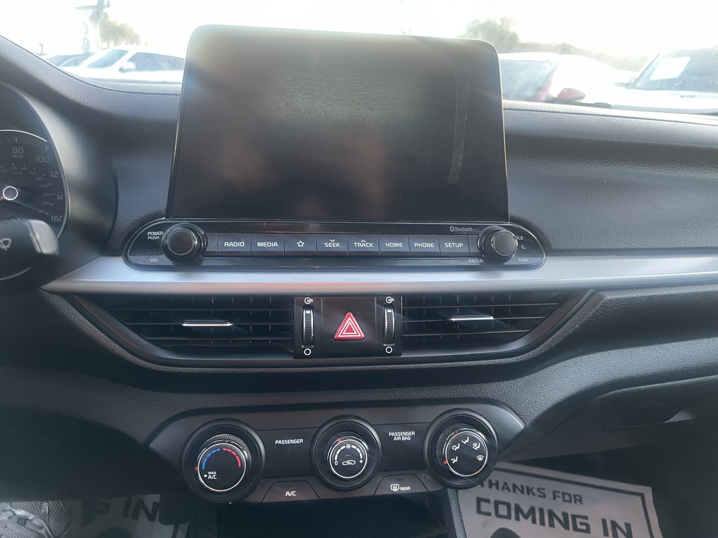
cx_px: 359
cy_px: 269
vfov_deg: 53.1
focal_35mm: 26
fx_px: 539
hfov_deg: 67.3
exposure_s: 1/60
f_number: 1.5
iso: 320
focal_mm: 5.7
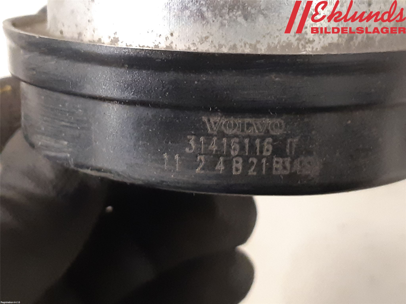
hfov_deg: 67.3
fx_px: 305
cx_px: 203
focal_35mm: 26
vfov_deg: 53.1
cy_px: 152
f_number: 1.7
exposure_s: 1/25
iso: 320
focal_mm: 3.93
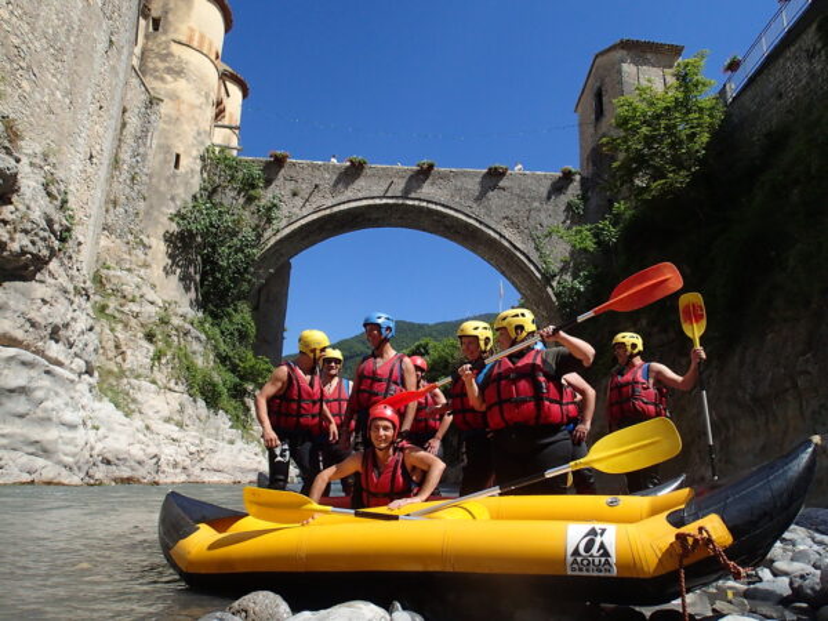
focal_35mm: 25
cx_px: 414
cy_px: 310
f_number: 8
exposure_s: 1/500
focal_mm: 4.5
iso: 250
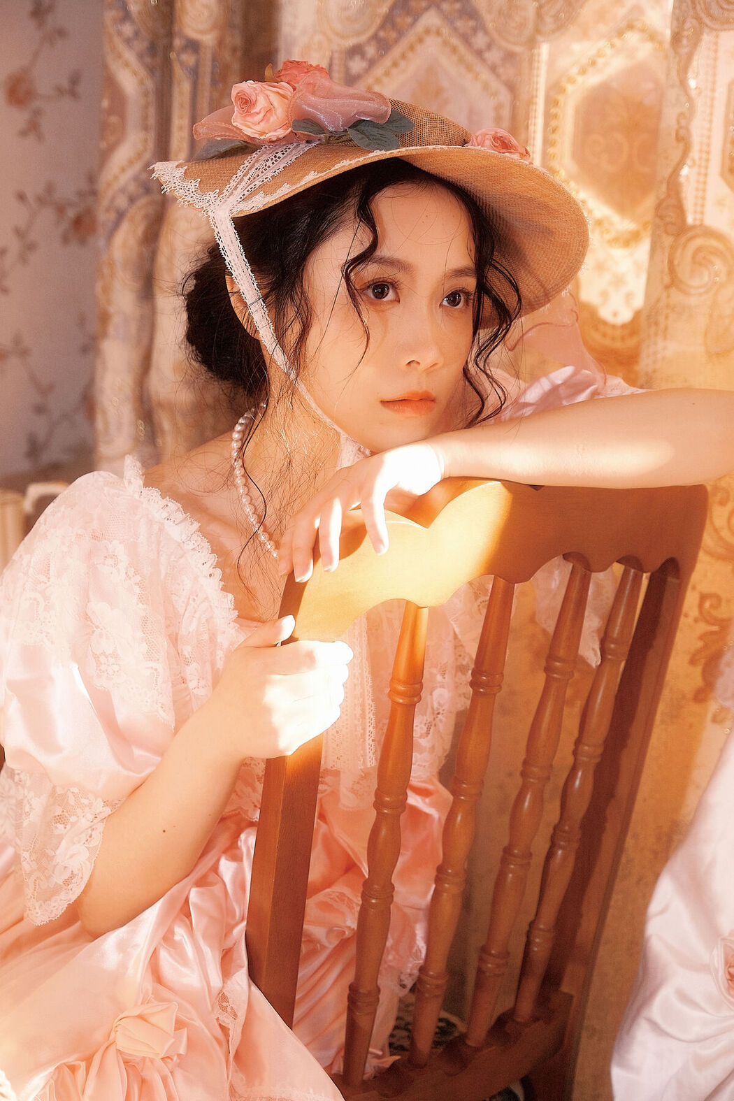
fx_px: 1957
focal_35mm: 64
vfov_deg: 31.4
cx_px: 367
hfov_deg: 21.2
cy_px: 550
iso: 320
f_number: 2.8
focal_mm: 42.7
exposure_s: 1/30
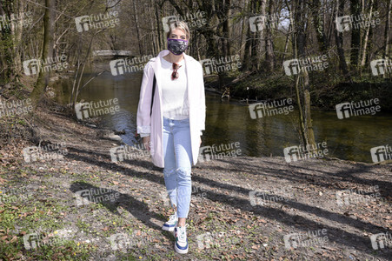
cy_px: 130
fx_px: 479
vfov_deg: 30.5
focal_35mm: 44
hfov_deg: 44.5
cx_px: 196
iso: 160
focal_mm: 44
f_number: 9
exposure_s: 1/160
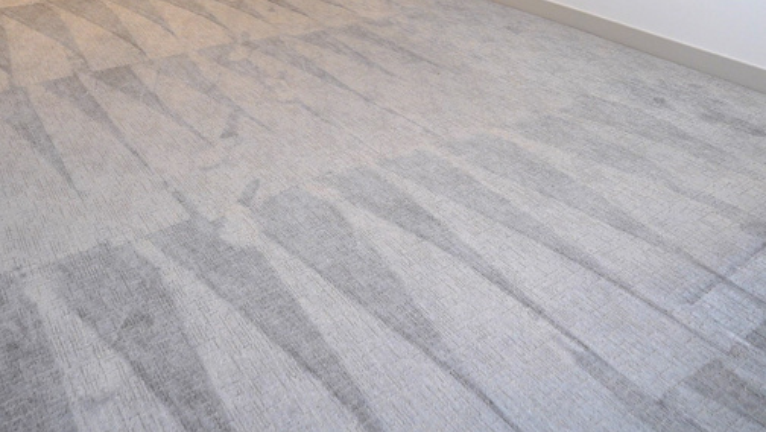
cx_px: 328
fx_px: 691
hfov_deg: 57.8
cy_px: -42
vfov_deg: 31.0
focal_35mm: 34
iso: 1600
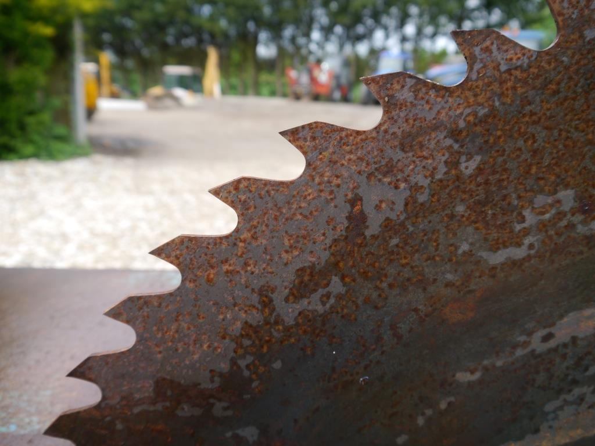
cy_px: 223
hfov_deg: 63.4
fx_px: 481
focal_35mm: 28
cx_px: 298
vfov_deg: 49.7
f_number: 4.5
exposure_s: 1/200
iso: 160
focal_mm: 14
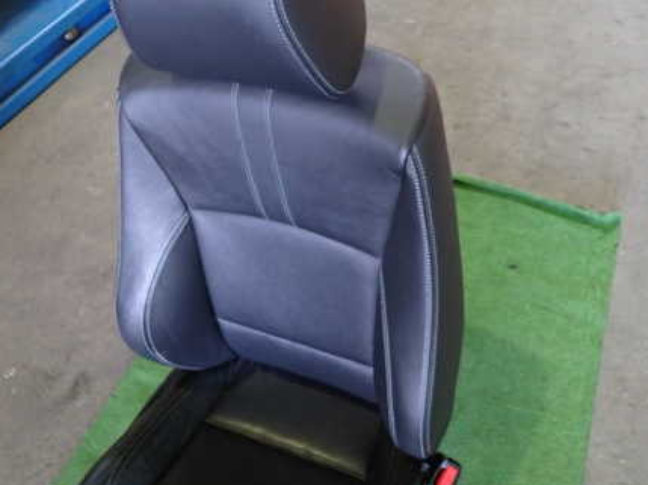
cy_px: 205
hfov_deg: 52.6
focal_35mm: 35
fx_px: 655
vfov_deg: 40.5
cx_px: 344
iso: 400
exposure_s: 1/30
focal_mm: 4.5
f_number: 2
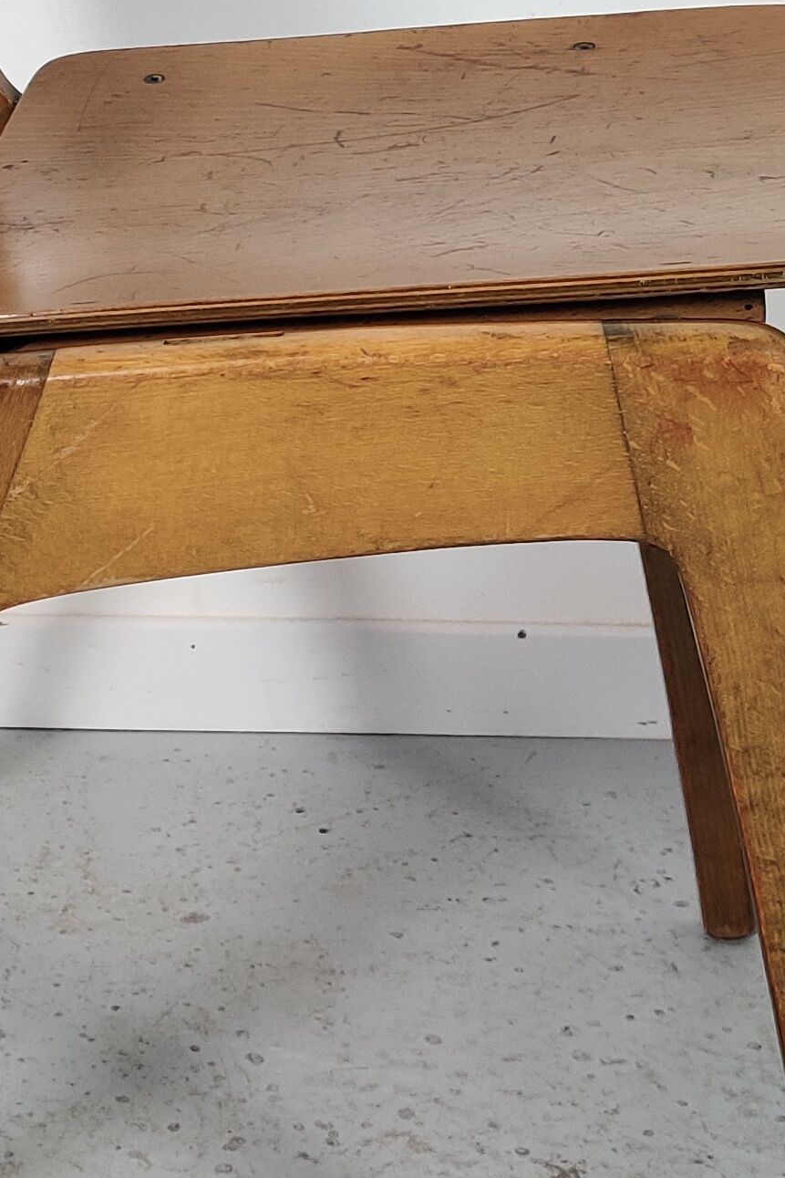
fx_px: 2845
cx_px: 51
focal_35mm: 87
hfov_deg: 15.5
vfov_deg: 23.3
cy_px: 395
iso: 200
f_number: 1.65
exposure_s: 1/100
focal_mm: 4.75
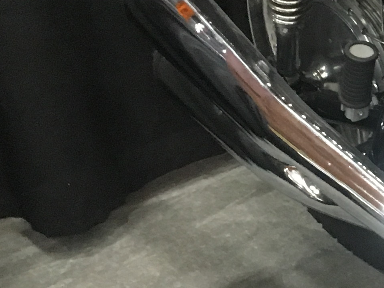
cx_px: 754
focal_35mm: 122
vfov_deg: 12.1
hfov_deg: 13.8
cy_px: 119
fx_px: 1354
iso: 200
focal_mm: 4.15
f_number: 2.2
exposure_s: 1/17
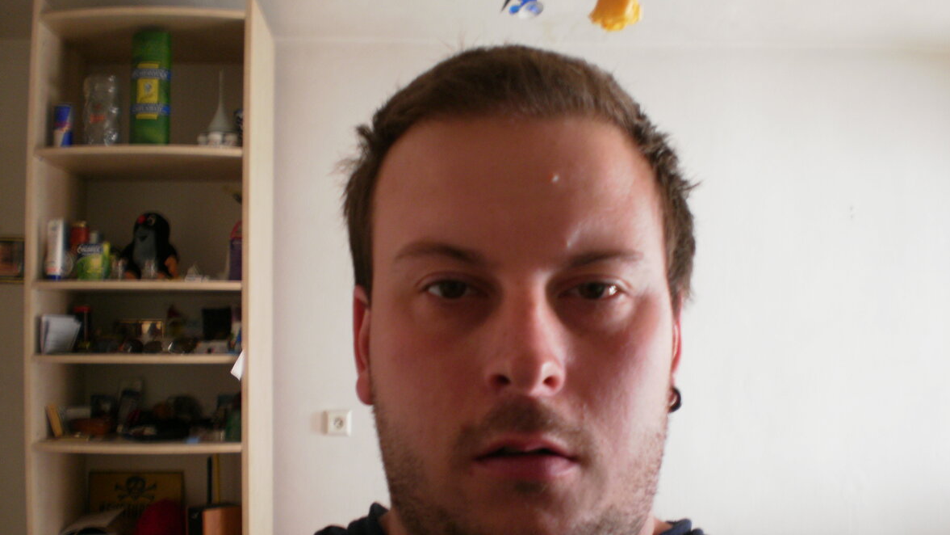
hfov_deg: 50.5
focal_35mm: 40
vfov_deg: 29.6
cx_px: 471
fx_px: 1008
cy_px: 343
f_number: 3.1
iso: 125
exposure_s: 1/6
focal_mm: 6.3
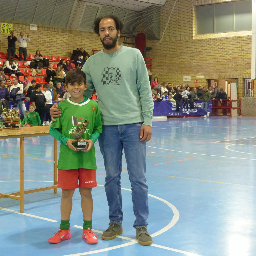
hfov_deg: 27.6
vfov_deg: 27.7
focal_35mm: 62
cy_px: 127
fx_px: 519
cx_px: 92
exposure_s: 1/40
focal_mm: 9.4
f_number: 2.8
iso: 400
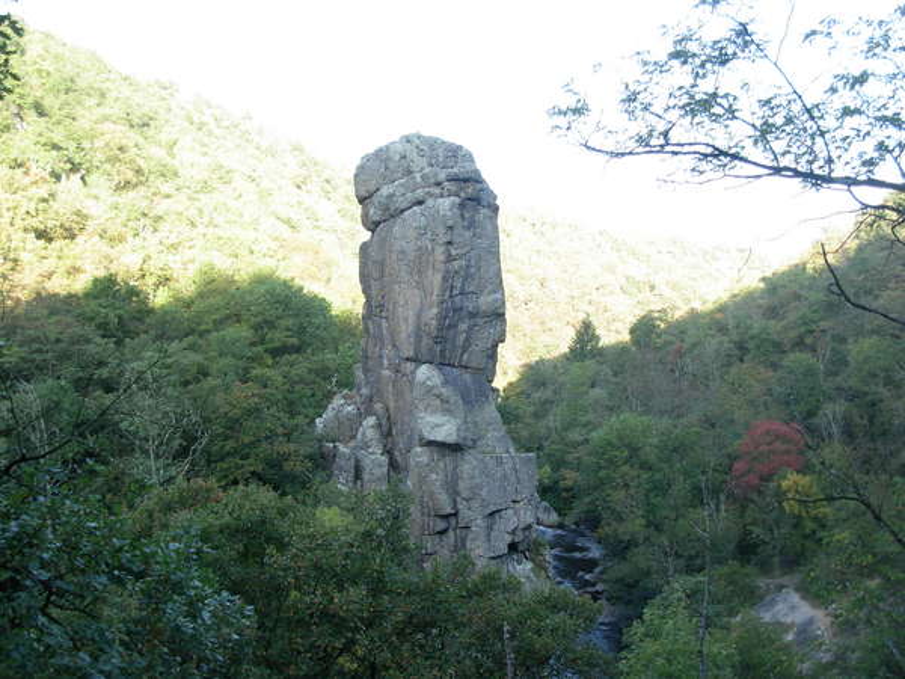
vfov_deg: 37.7
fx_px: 993
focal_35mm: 38
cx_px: 452
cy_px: 340
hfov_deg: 49.0
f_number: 2.9
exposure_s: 1/93.1
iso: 79
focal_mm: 6.3
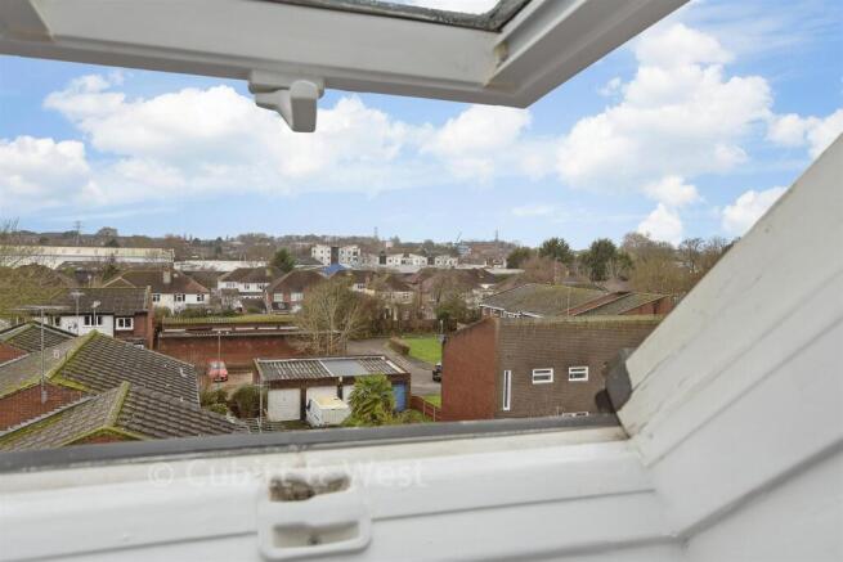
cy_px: 281
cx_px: 422
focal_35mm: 27
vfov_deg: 48.0
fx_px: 632
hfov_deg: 67.4
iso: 400
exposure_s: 1/160
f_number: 8
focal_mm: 18
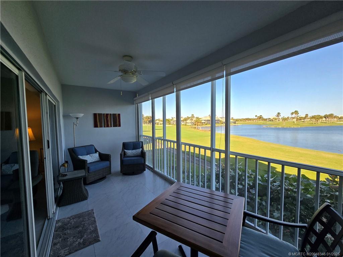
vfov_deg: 89.9
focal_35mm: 13
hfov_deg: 106.2
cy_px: 128
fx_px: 129
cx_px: 172
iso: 50
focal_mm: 2.2
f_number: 2.2
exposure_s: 1/407
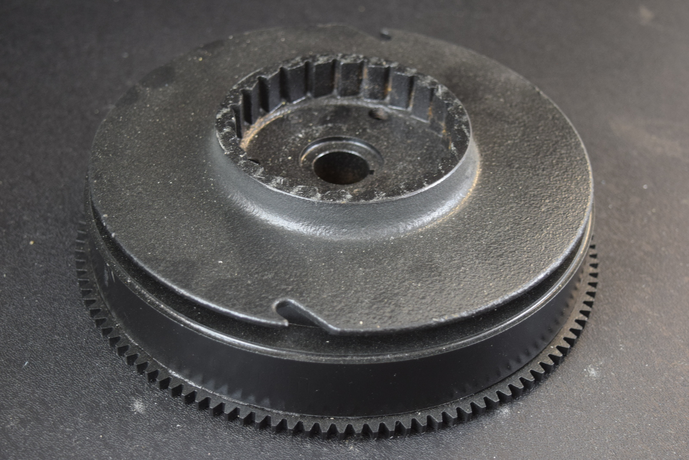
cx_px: 344
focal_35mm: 63
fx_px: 1206
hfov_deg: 31.9
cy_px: 230
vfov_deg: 21.6
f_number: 5
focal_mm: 42
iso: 640
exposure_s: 1/60
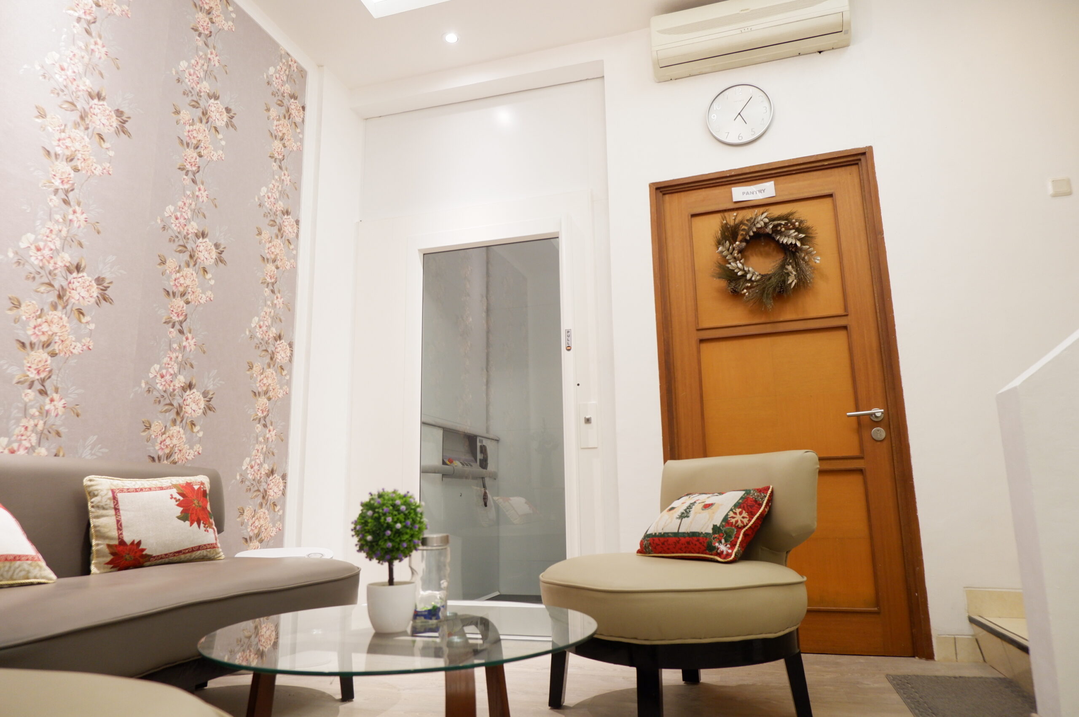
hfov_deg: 76.1
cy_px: 358
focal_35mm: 23
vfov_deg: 55.0
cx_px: 540
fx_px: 689
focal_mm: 15
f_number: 3.5
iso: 800
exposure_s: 1/34
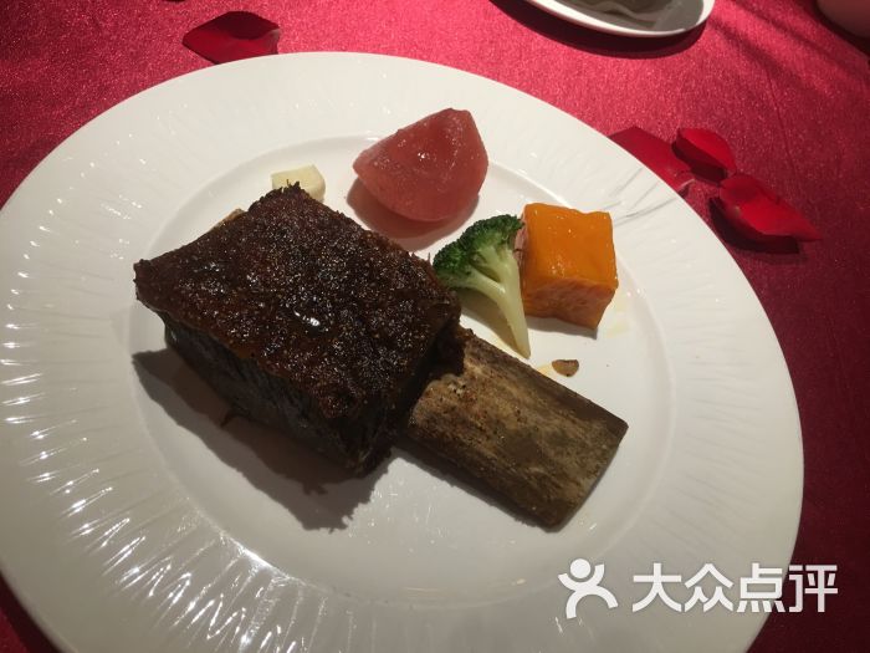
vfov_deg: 48.2
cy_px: 326
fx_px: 729
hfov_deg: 61.7
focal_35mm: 29
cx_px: 435
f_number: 2.2
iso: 40
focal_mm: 4.15
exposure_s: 1/17
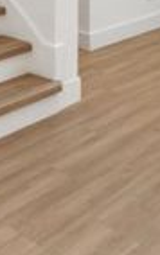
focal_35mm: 76
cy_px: -109
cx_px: 37
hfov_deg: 17.1
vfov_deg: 22.9
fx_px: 529
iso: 320
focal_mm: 10
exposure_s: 1/1.67
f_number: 16
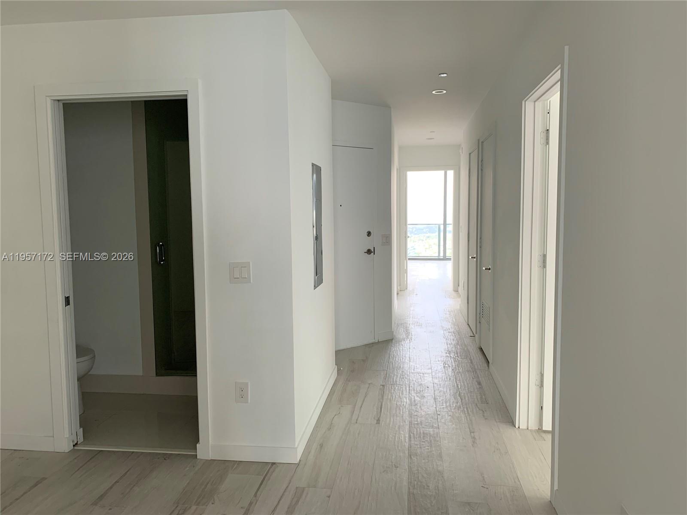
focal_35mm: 26
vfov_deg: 53.1
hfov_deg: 67.3
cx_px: 344
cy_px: 258
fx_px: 516
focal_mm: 4.25
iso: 80
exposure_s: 1/121
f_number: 1.8
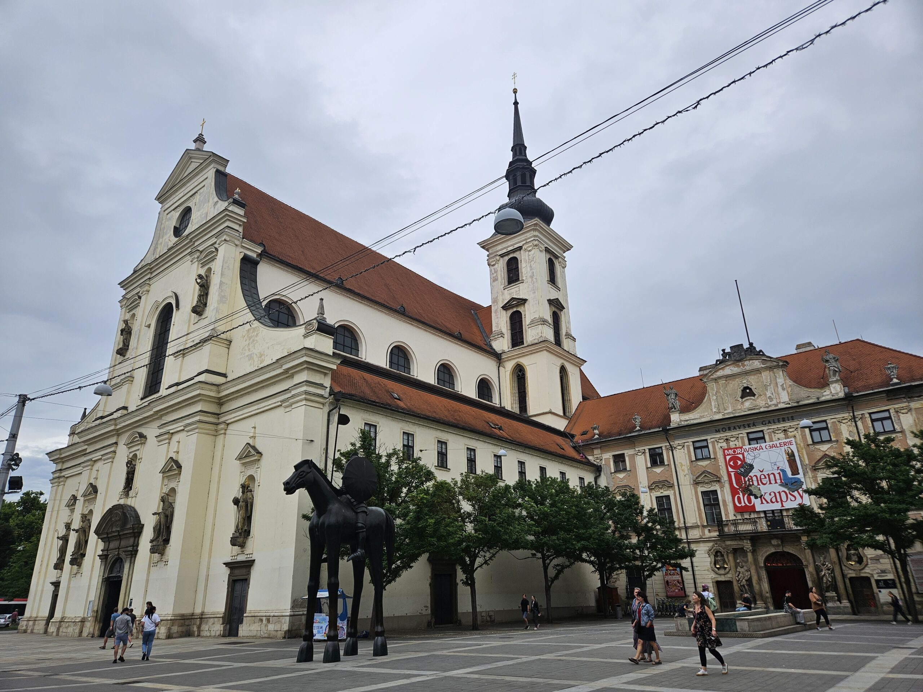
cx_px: 462
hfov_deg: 73.9
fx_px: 613
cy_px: 346
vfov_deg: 58.9
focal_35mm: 23
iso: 25
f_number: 1.8
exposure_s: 1/1050
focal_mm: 5.4
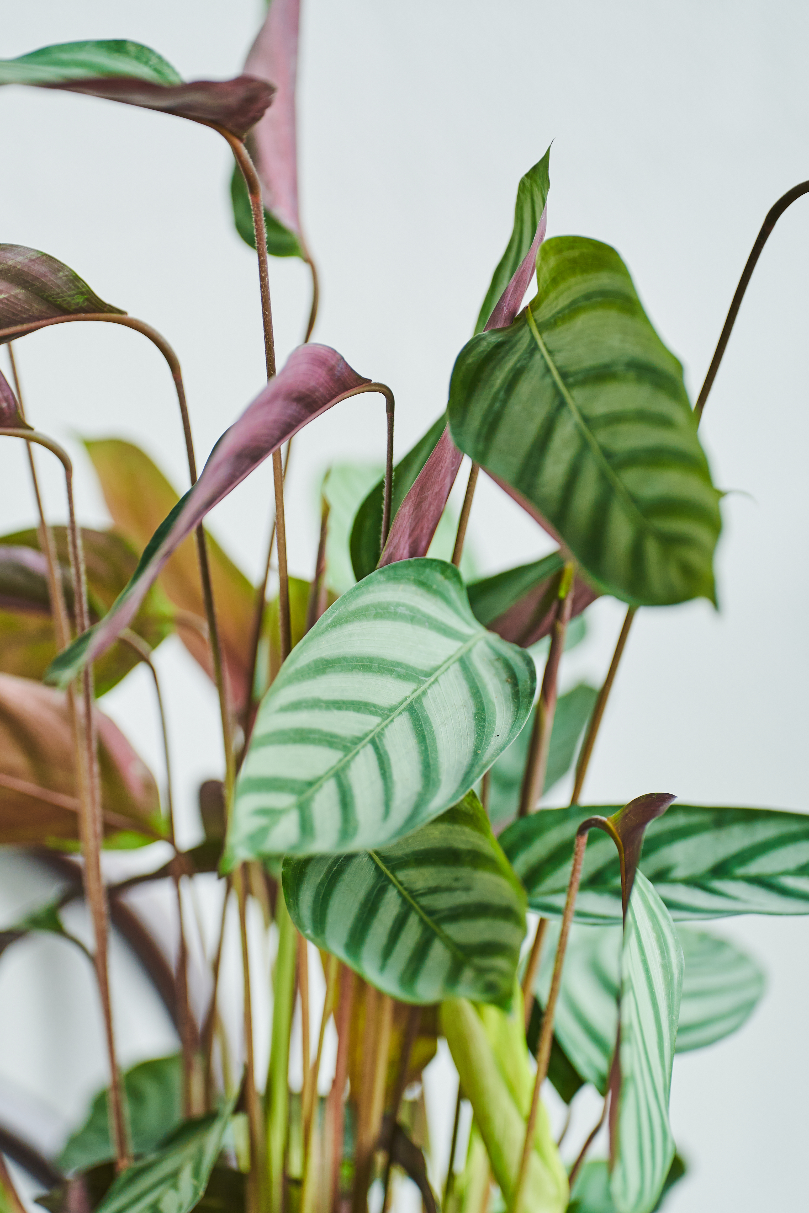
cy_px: 759
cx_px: 392
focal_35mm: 252
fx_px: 8494
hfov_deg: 5.5
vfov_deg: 8.2
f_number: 2.8
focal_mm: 200
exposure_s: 1/160
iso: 250
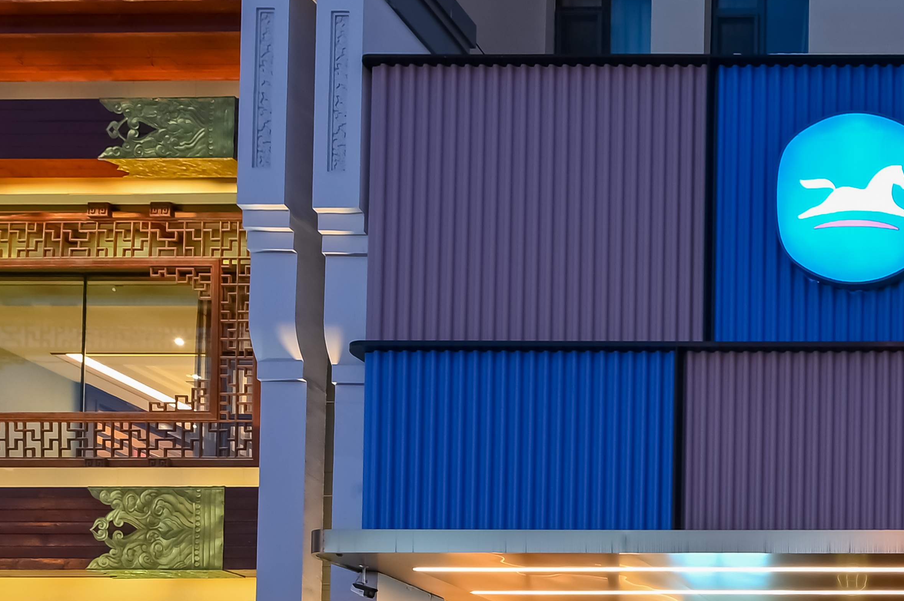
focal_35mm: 36
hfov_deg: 36.2
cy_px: 558
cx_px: 1162
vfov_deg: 34.4
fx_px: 903
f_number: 11
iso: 100
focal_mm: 14
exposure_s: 1
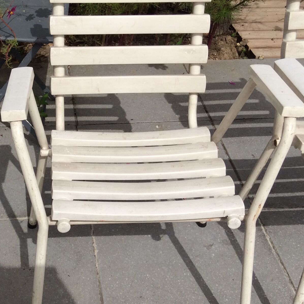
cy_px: 156
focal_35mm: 61
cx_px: 82
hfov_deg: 27.8
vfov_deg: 28.2
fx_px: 606
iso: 32
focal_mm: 3.3
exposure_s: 1/3367
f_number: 2.4
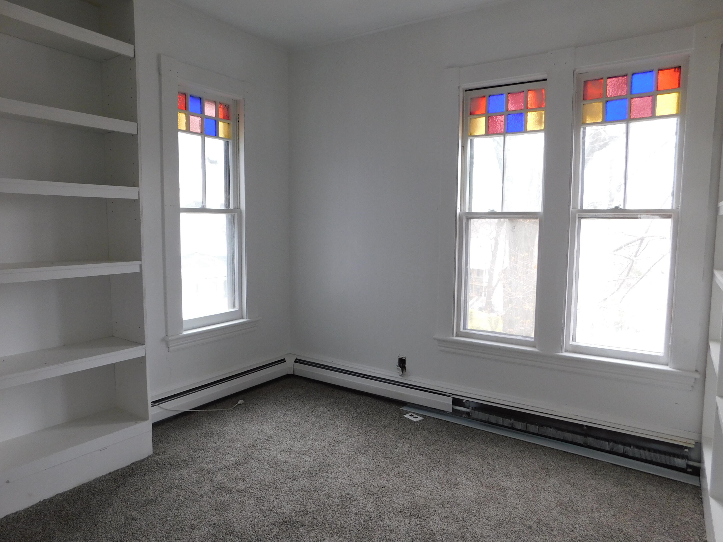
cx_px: 362
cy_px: 271
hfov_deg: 73.9
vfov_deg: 58.9
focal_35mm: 23
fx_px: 480
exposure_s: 1/30
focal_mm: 4
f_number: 3
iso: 125
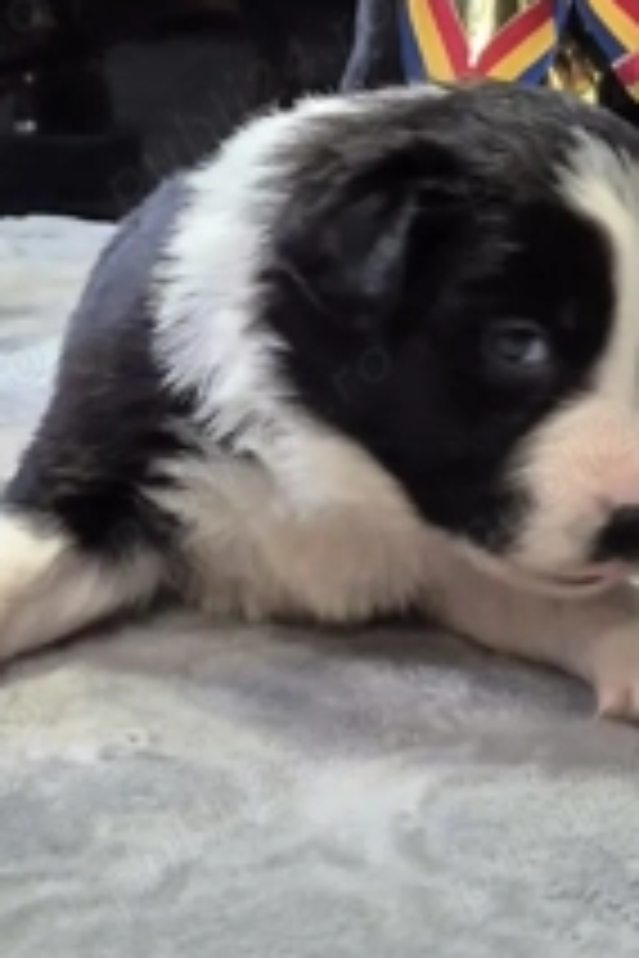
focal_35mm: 45
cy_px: 153
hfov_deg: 29.9
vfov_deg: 41.2
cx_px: 338
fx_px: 1198
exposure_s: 1/100
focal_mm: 5.4
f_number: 1.8
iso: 320
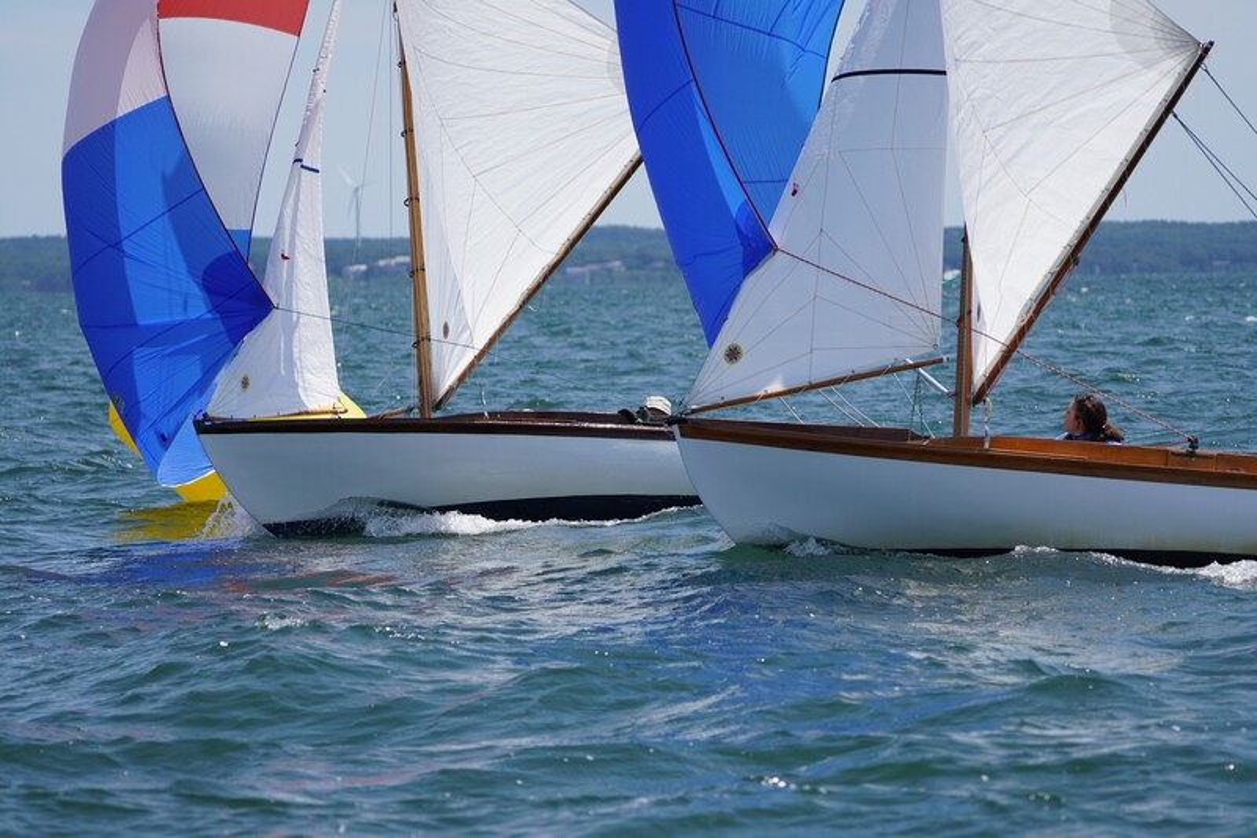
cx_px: 628
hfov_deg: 9.2
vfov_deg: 6.1
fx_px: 7854
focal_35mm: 225
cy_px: 419
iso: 200
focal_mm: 150
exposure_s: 1/1600
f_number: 5
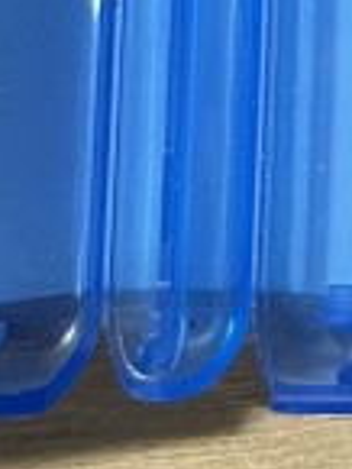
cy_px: -534
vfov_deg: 10.0
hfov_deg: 7.0
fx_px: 2423
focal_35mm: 179
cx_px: 1205
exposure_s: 1/60
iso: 250
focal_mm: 5.1
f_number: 1.6
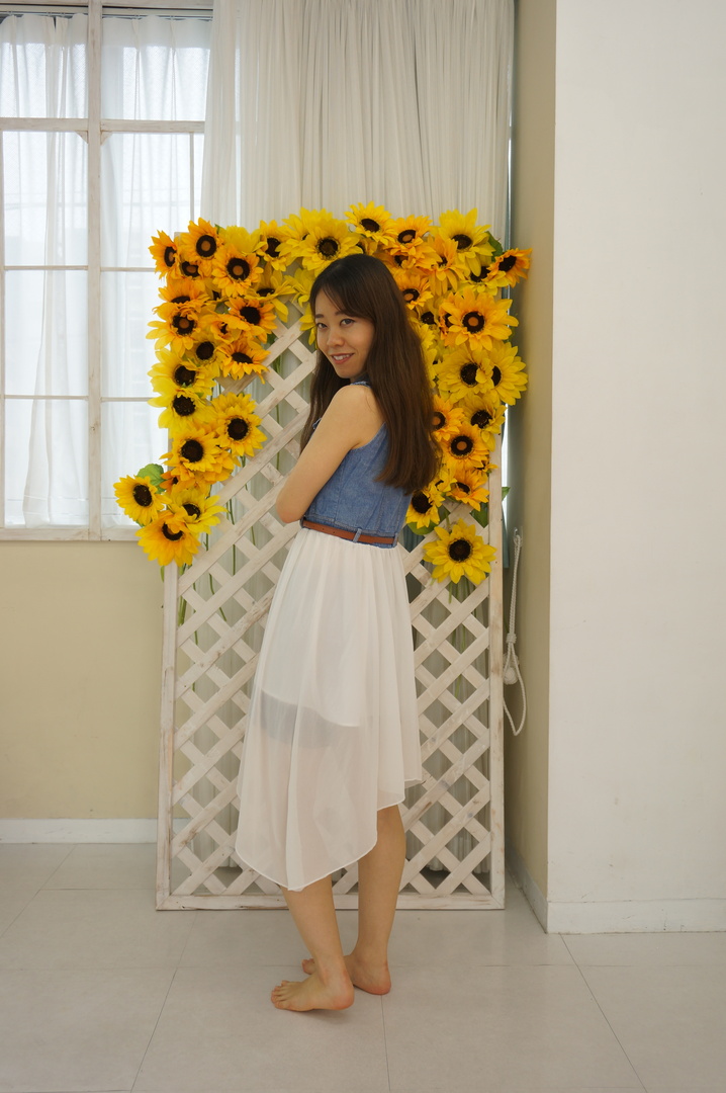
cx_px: 363
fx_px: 909
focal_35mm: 30
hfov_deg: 43.5
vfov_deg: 62.0
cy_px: 546
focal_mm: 20
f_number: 4
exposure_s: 1/60
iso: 160
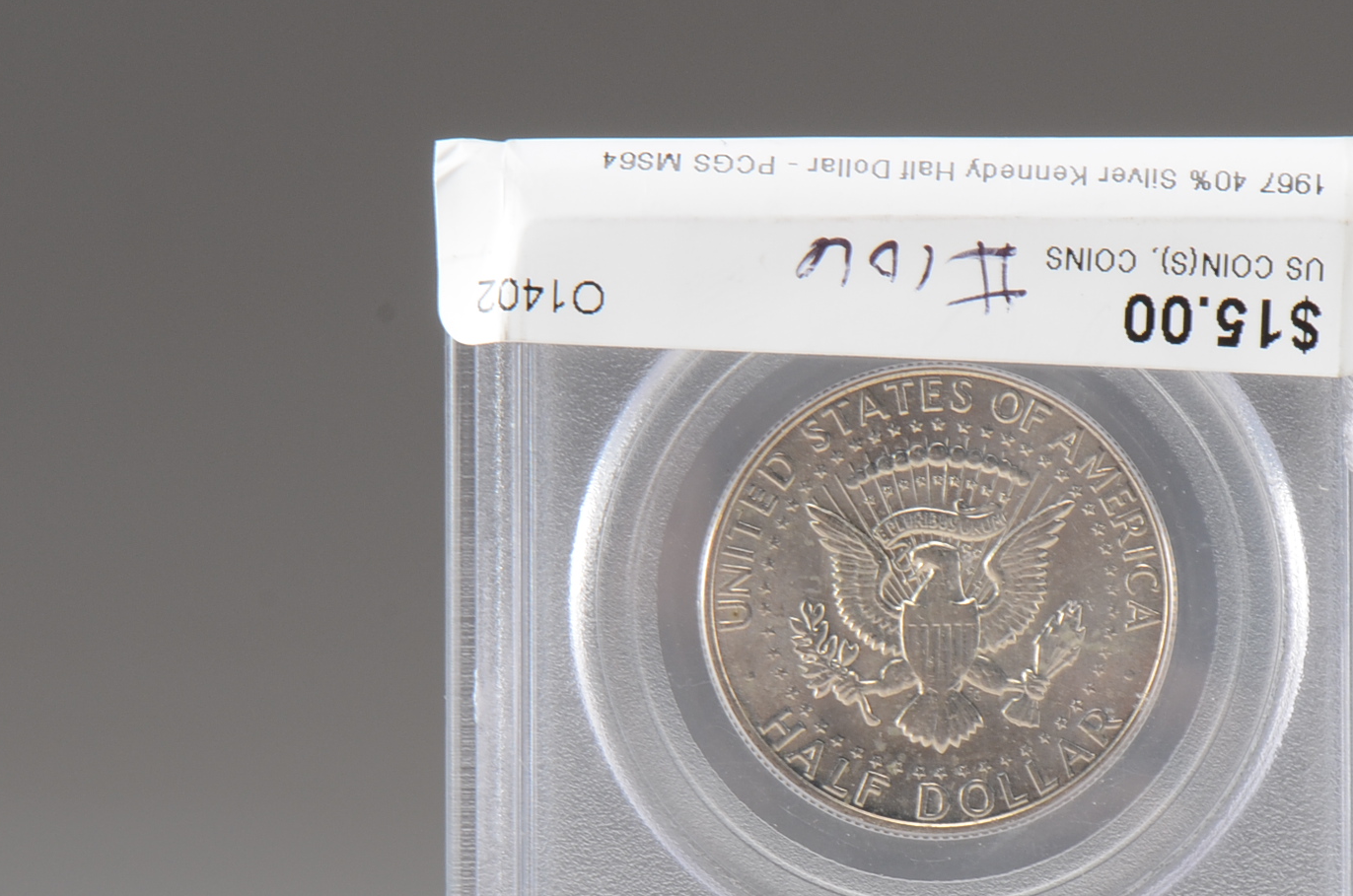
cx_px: 887
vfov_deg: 6.0
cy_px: 692
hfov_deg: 9.0
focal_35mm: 229
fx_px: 8586
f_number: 14
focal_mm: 85
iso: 320
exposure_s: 1/100
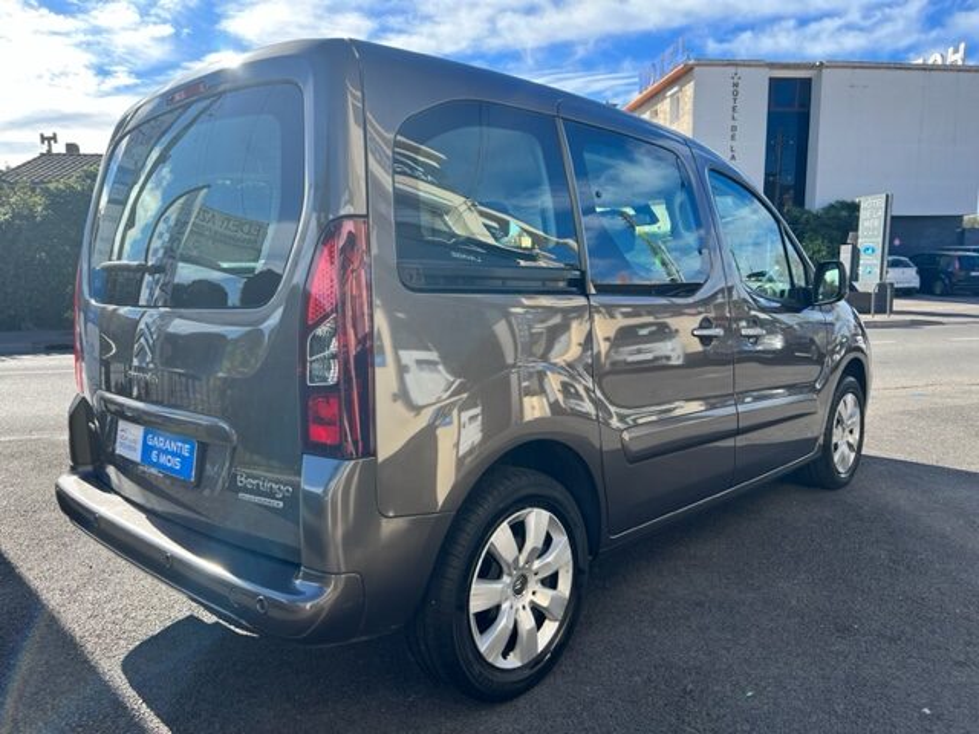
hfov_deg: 67.3
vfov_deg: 53.1
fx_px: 735
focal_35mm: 26
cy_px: 367
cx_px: 490
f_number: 1.5
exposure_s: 1/1361
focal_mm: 5.7
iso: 50
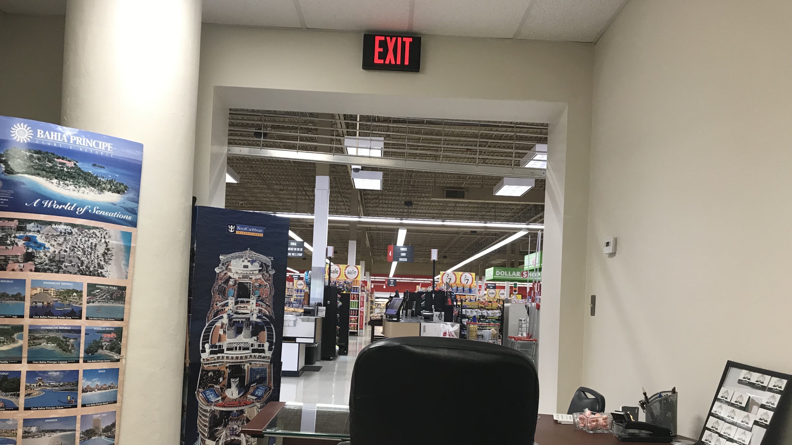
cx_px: 395
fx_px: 651
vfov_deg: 37.4
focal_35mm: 31
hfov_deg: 62.6
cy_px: 293
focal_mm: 3.99
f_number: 1.8
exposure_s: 1/30
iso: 32
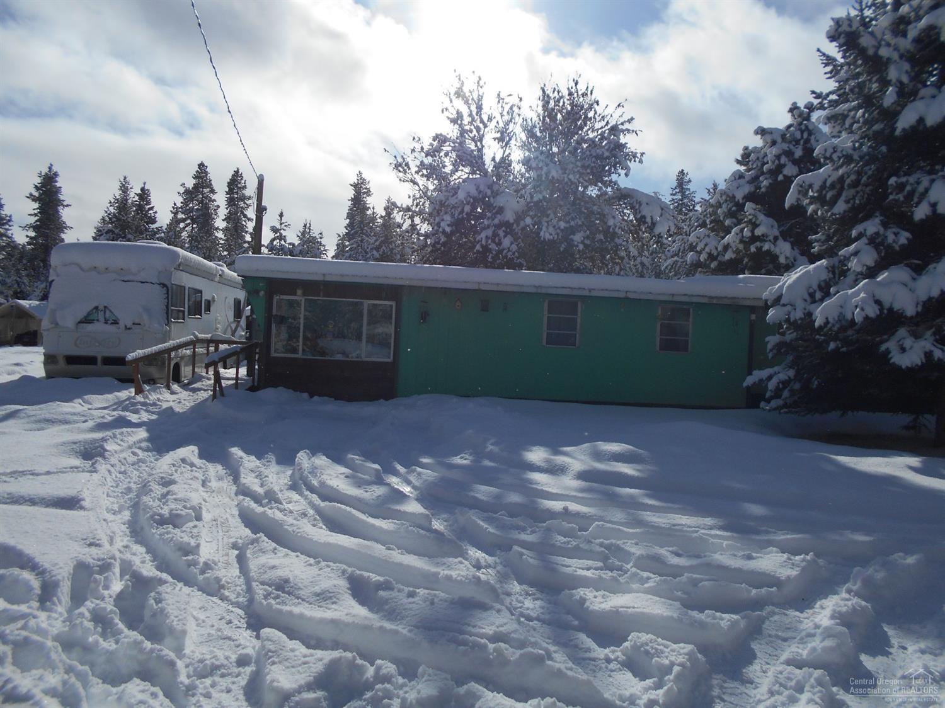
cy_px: 354
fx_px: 710
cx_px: 472
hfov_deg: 67.3
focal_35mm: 26
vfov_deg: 53.0
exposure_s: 1/640
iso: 80
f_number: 8
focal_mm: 4.6
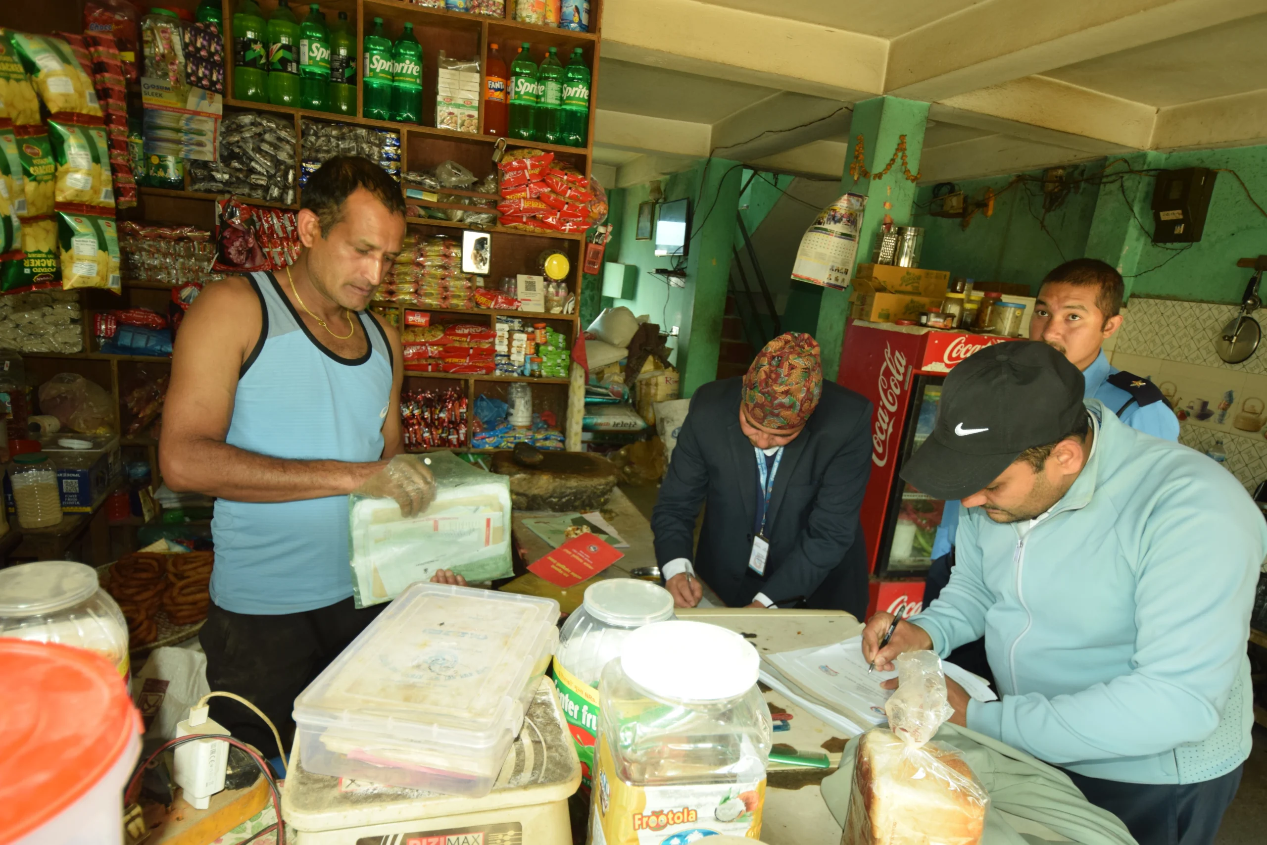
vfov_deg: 59.5
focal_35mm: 21
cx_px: 634
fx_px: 739
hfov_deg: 81.2
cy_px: 422
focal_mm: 14
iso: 800
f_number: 4
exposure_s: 1/100
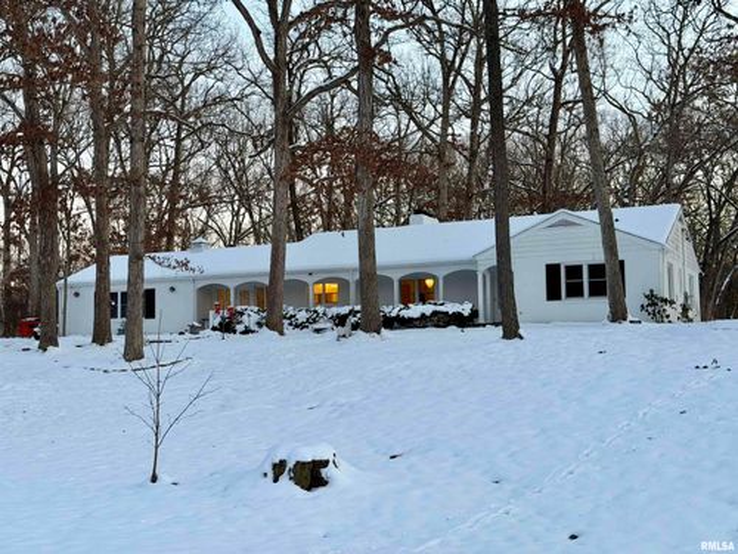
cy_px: 277
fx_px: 1023
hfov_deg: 39.7
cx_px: 369
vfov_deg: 30.3
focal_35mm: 48
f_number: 1.78
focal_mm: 6.76
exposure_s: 1/92
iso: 100
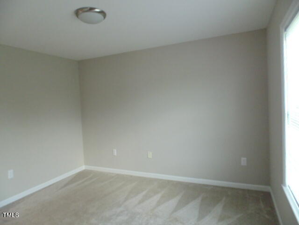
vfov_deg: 61.1
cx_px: 150
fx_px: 190
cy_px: 112
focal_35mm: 22
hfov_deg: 76.4
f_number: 3.1
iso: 200
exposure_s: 1/30
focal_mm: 4
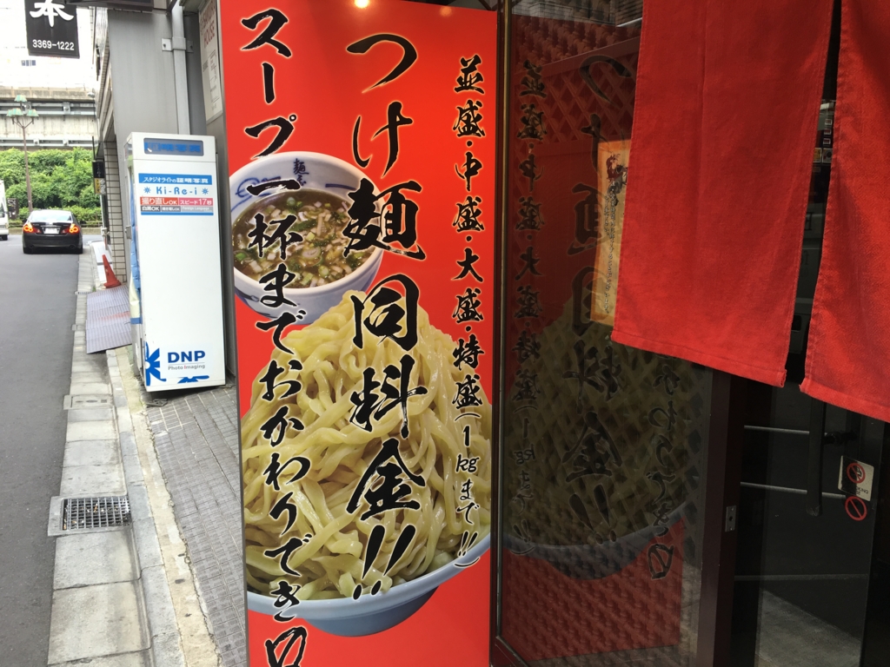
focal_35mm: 29
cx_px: 445
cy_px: 334
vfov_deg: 48.2
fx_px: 746
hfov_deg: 61.7
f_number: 2.2
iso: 25
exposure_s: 1/120
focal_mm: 4.15
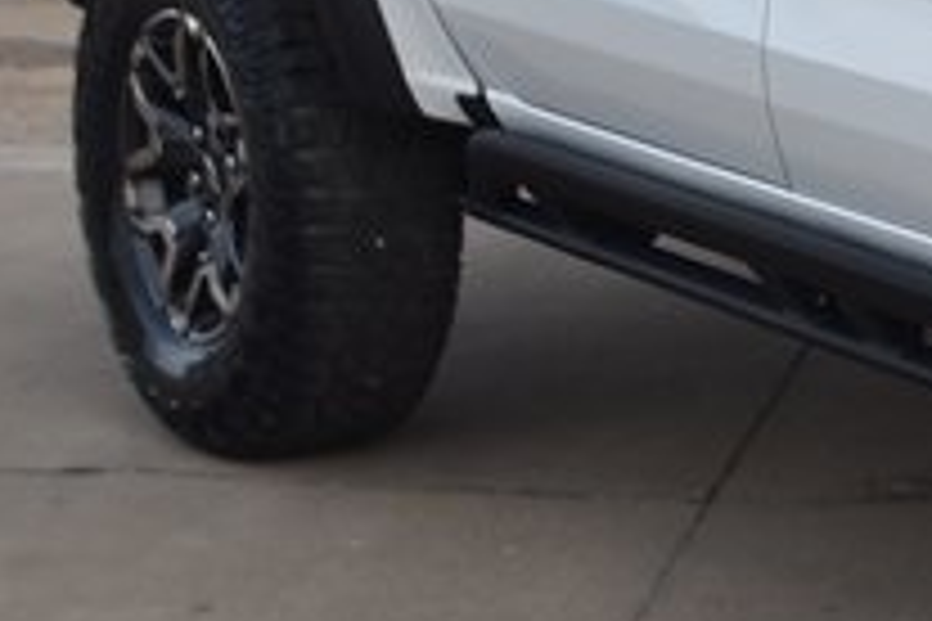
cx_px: 1682
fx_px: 4608
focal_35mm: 178
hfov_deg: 10.8
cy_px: -81
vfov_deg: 7.7
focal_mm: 24
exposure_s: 1/100
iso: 100
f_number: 4.5
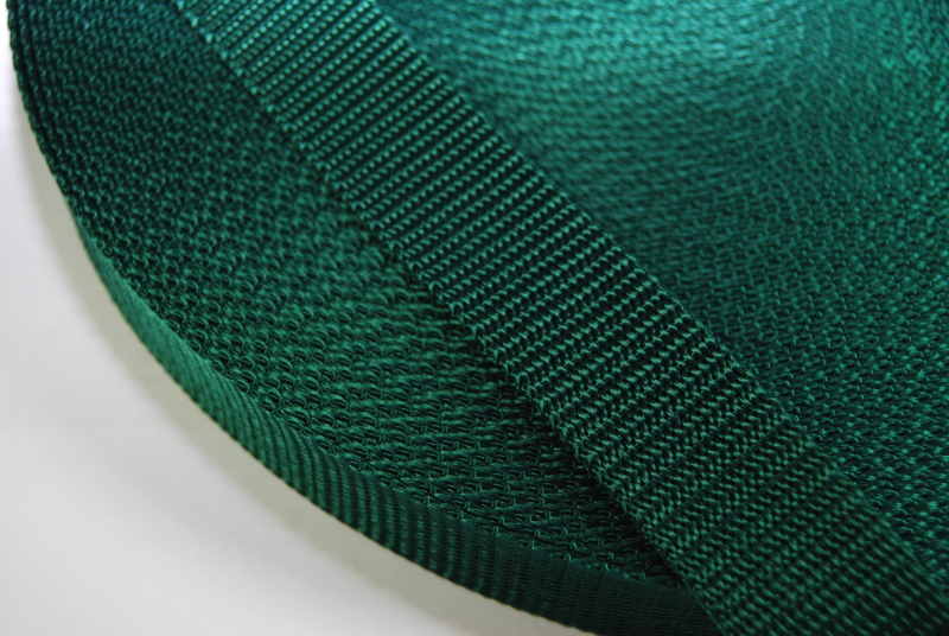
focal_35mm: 46
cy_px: 318
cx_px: 474
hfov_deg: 42.3
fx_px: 1228
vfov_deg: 29.0
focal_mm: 31
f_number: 5
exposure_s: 1/250
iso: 200
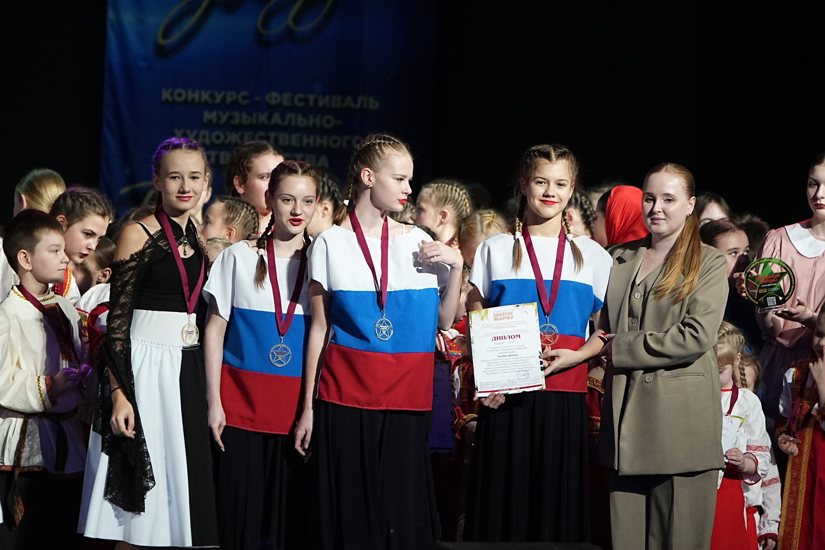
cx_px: 412
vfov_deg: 6.1
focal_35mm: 225
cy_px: 275
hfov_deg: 9.1
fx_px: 5156
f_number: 3.2
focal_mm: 150
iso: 2500
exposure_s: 1/400
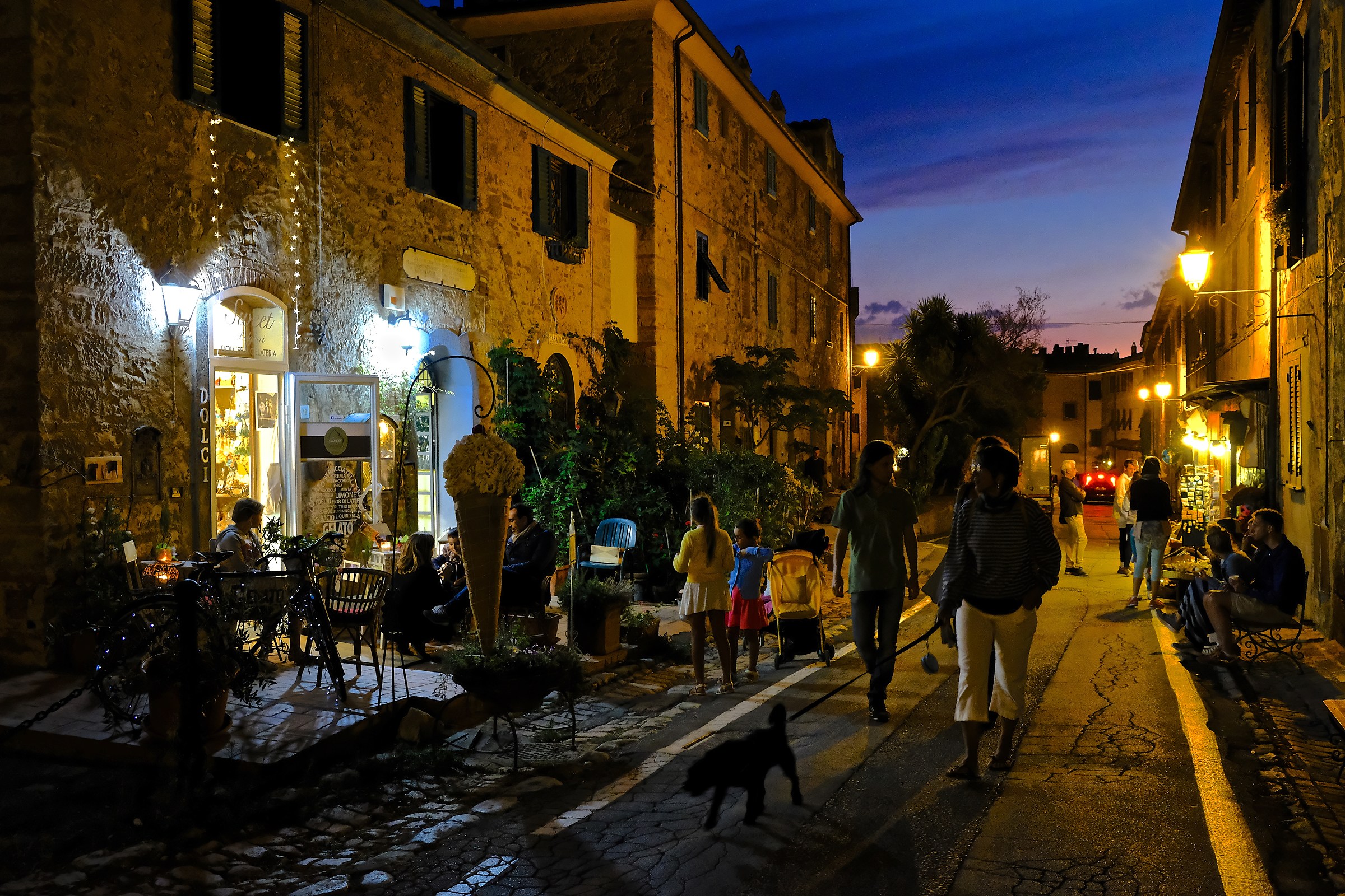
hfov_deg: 57.2
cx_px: 672
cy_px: 448
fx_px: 1233
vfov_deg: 40.0
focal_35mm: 33
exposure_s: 1/30
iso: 6400
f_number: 4.5
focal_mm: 22.3
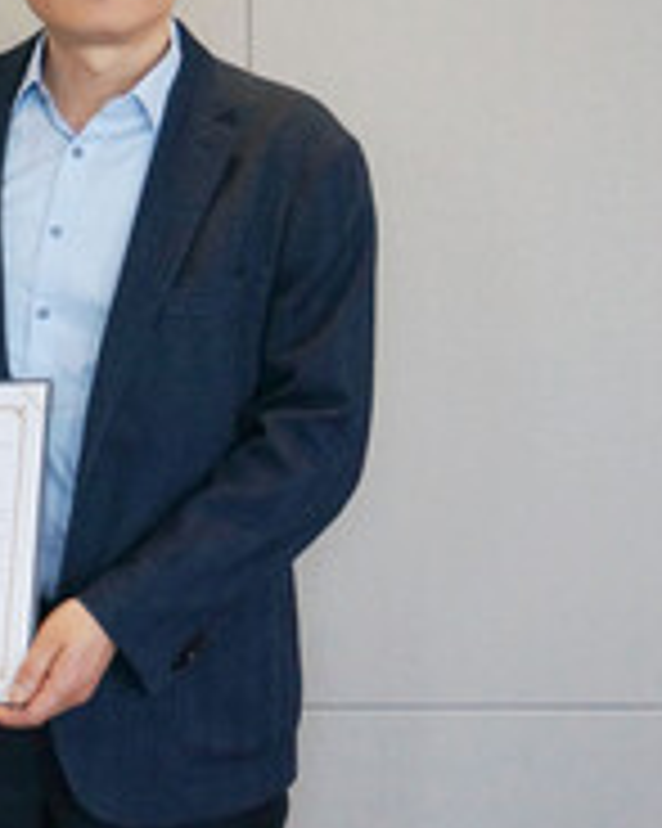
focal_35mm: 115
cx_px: -185
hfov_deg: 13.0
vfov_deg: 16.5
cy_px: 34
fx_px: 2807
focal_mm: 25
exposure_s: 1/160
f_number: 4.5
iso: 640
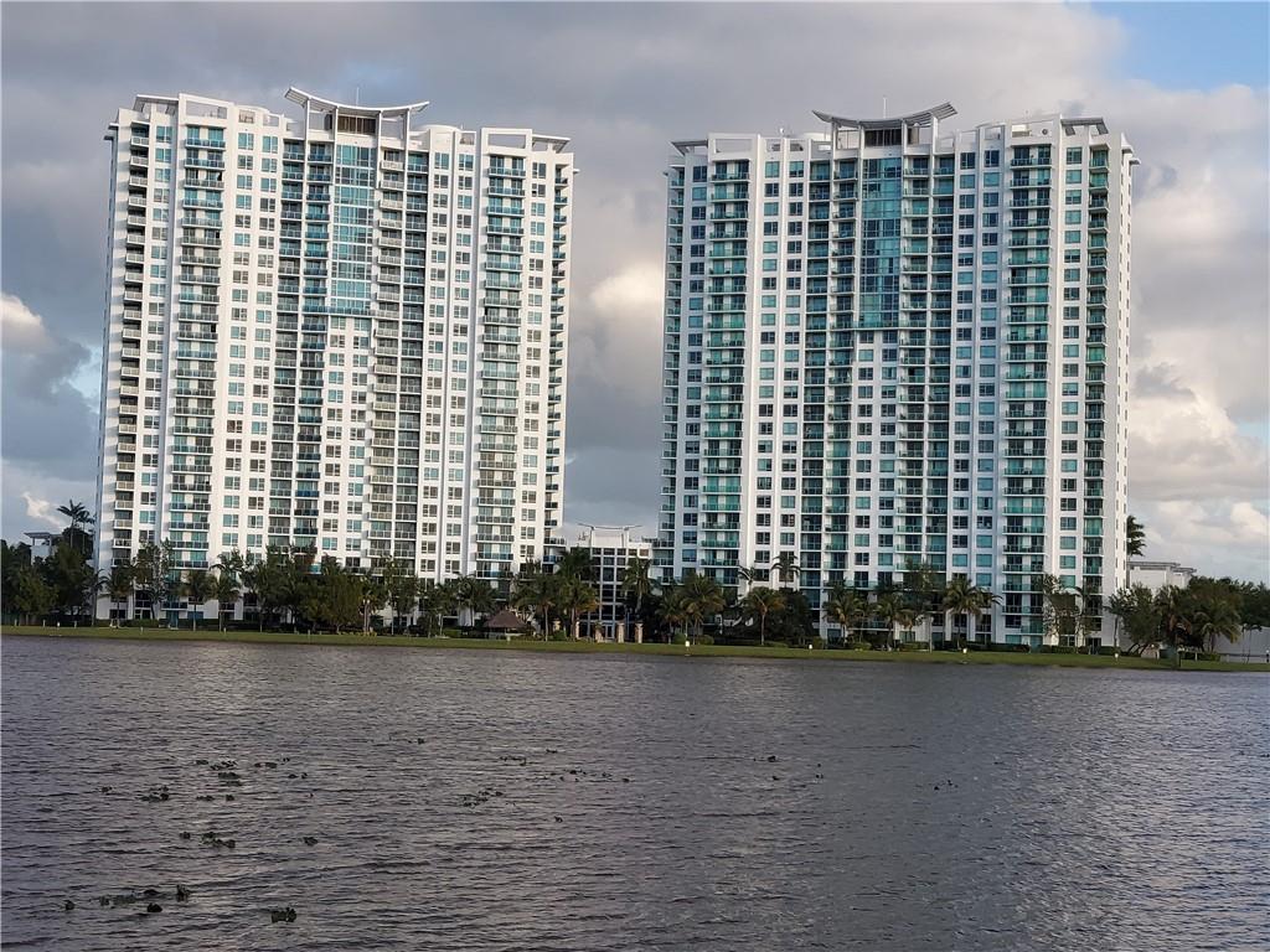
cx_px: 635
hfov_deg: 69.4
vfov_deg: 54.9
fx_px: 917
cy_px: 476
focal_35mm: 25
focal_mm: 4.6
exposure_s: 1/565
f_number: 2
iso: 50
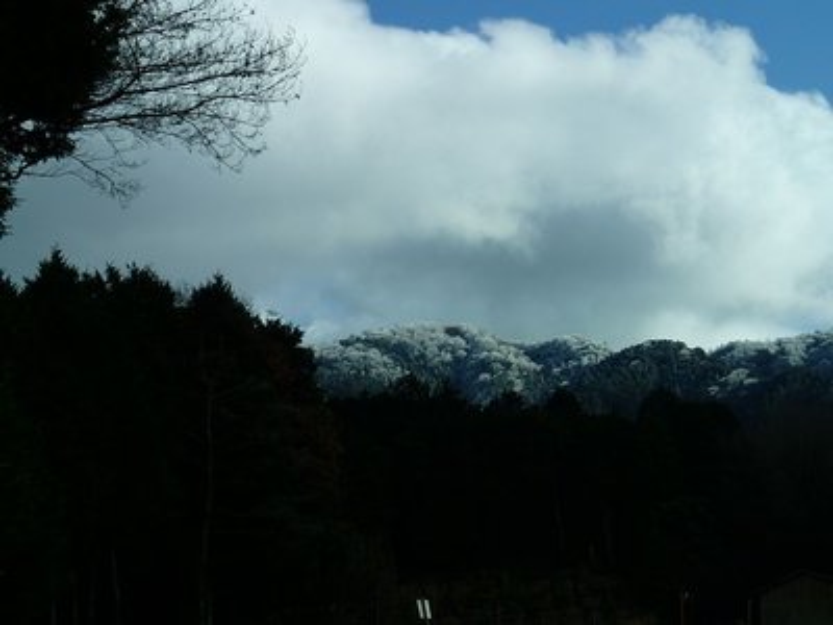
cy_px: 312
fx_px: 2406
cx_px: 416
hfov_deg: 19.6
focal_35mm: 100
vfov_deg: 14.8
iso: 100
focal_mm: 18
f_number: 6.3
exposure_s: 1/400
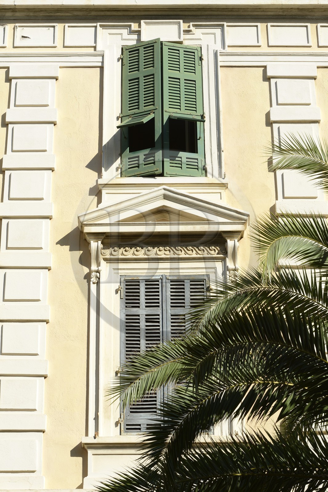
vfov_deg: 19.5
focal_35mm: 105
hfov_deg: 13.0
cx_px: 164
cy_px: 246
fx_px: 1436
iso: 200
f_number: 11
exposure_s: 1/250
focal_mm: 105
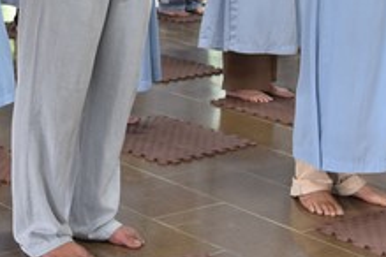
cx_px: 79
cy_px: -107
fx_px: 1212
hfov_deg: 18.0
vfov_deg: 11.7
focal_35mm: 113
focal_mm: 38
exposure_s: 1/60
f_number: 4
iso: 1250
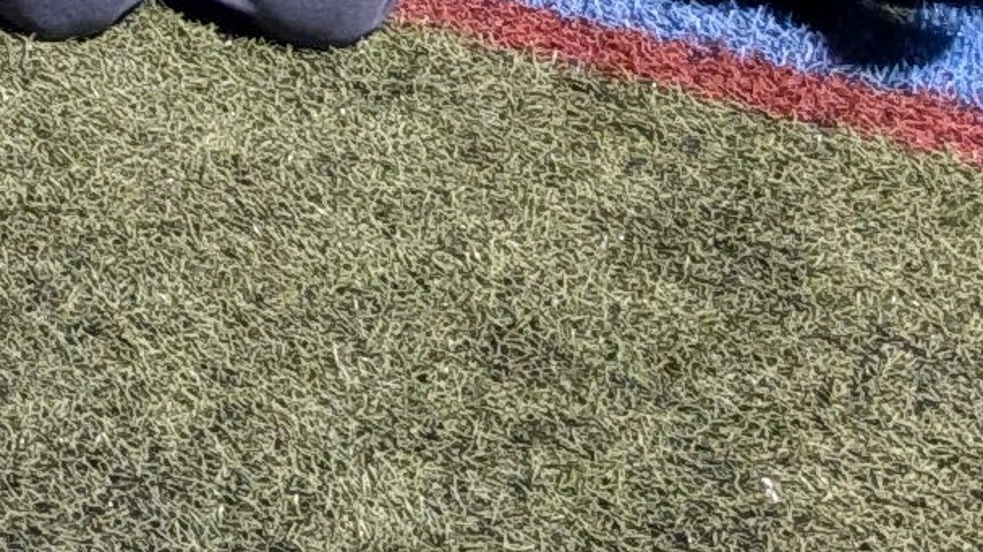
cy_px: -1112
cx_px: -1315
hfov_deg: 10.6
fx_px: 4586
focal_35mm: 176
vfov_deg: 6.3
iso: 20
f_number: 1.68
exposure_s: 1/45.5
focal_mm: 6.9
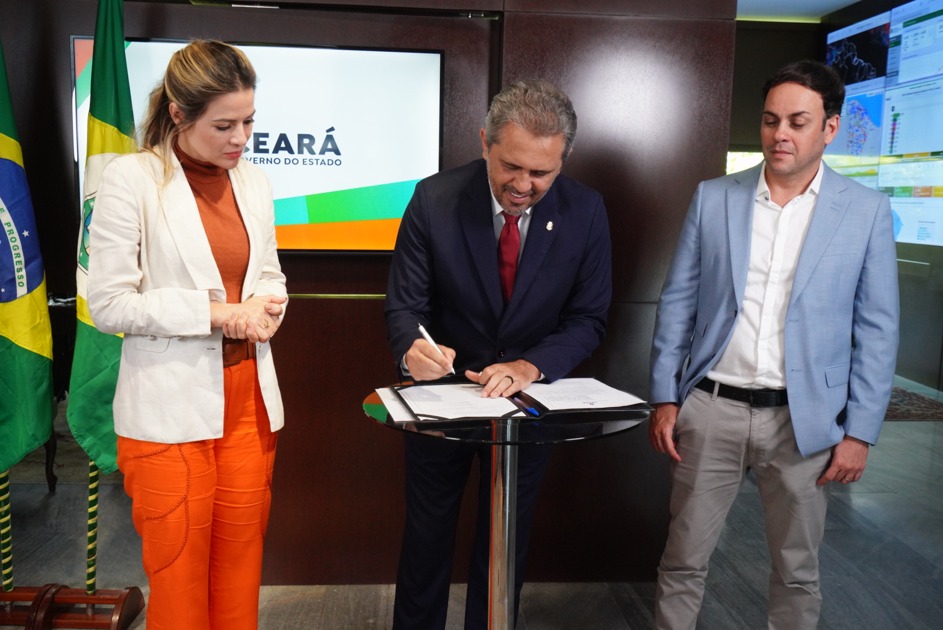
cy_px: 315
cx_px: 472
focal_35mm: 35
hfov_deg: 54.4
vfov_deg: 37.9
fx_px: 917
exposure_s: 1/160
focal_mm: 35
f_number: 6.3
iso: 5000
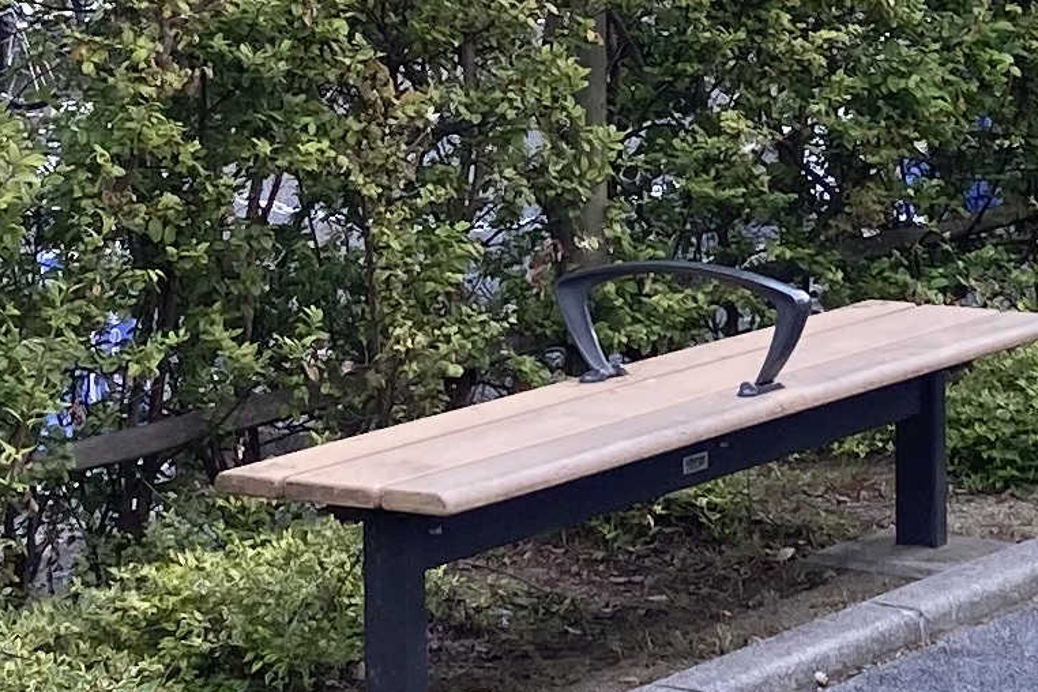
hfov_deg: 13.3
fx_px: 4440
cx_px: 646
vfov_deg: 8.9
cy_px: 44
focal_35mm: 154
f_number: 1.8
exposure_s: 1/175
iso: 20
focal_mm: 3.99
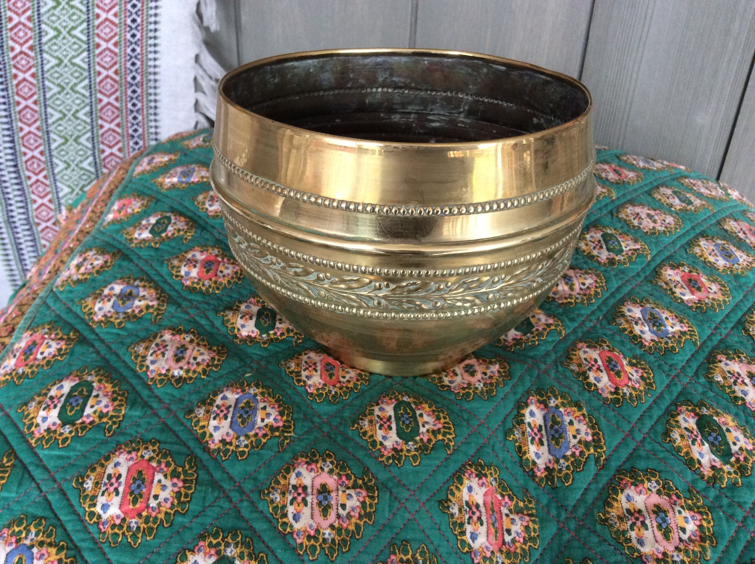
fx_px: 697
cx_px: 378
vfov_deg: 44.1
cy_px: 282
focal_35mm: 32
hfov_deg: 56.9
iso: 125
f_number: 2.4
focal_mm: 3.3
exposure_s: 1/25
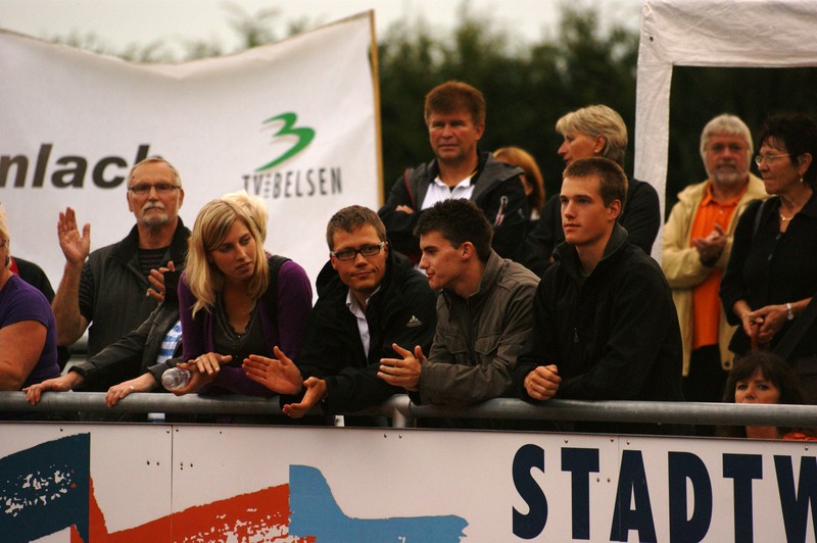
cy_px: 272
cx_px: 408
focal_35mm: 345
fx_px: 7823
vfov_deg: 4.0
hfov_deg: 6.0
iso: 400
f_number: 5.6
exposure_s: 1/320
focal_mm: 230
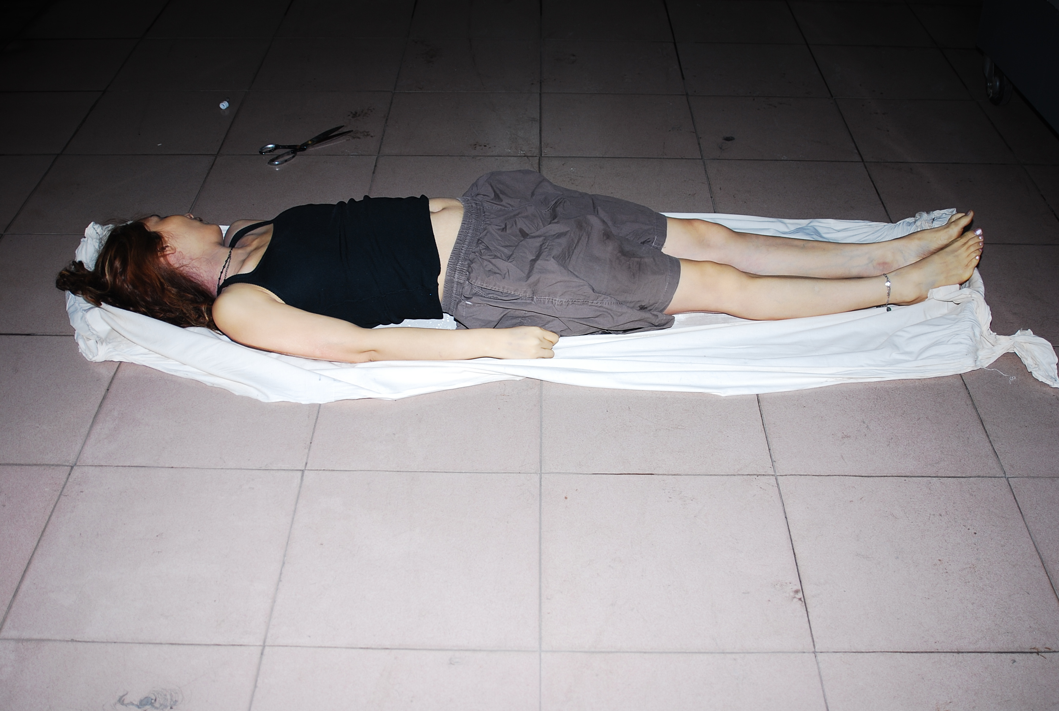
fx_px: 1238
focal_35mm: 42
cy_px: 356
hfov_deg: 46.3
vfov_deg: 32.0
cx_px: 530
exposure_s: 1/60
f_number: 3.5
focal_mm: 28
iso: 100
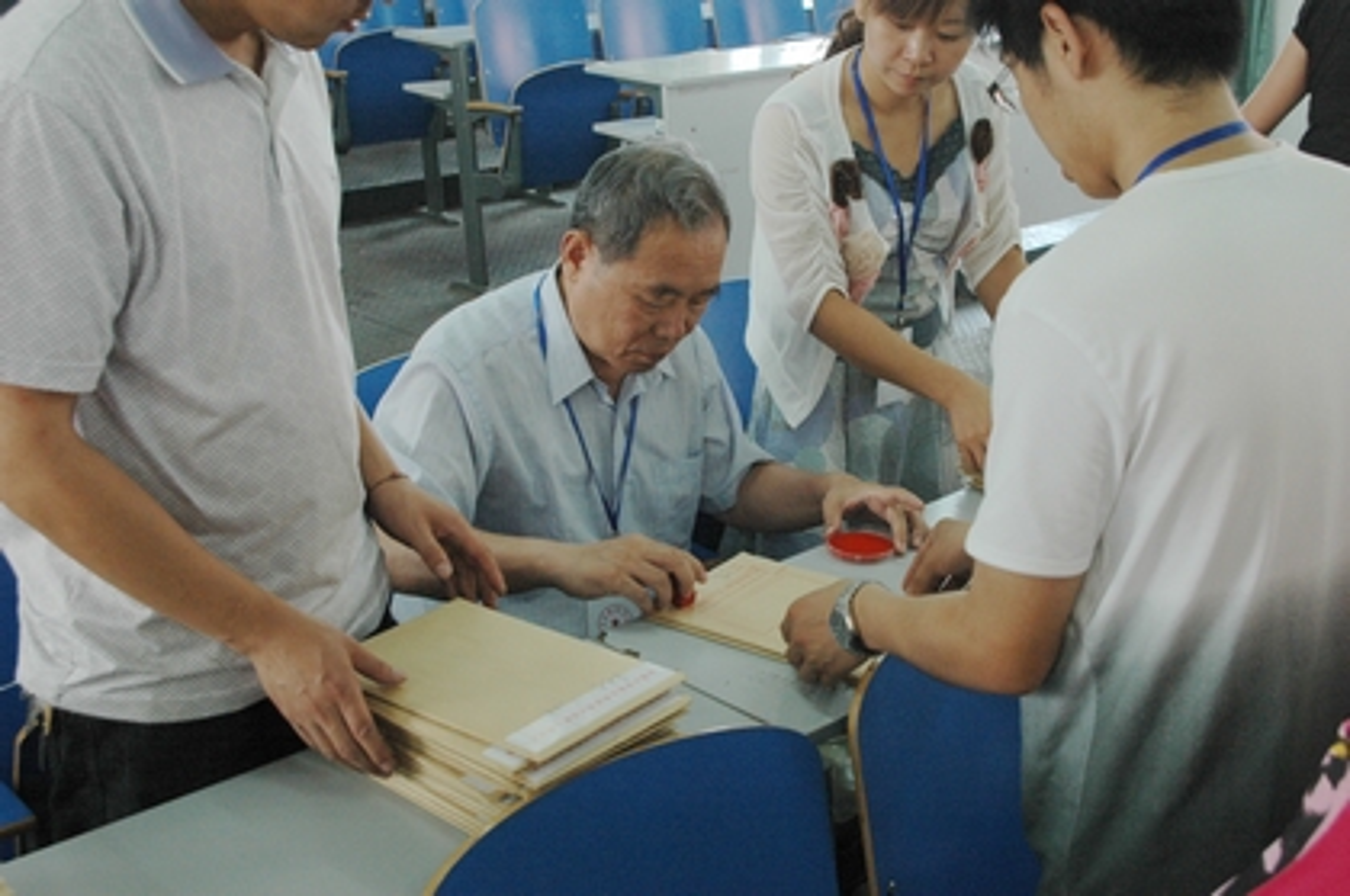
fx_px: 1573
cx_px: 675
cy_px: 448
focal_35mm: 42
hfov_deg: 46.4
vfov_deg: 31.8
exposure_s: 1/100
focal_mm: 28
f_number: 5
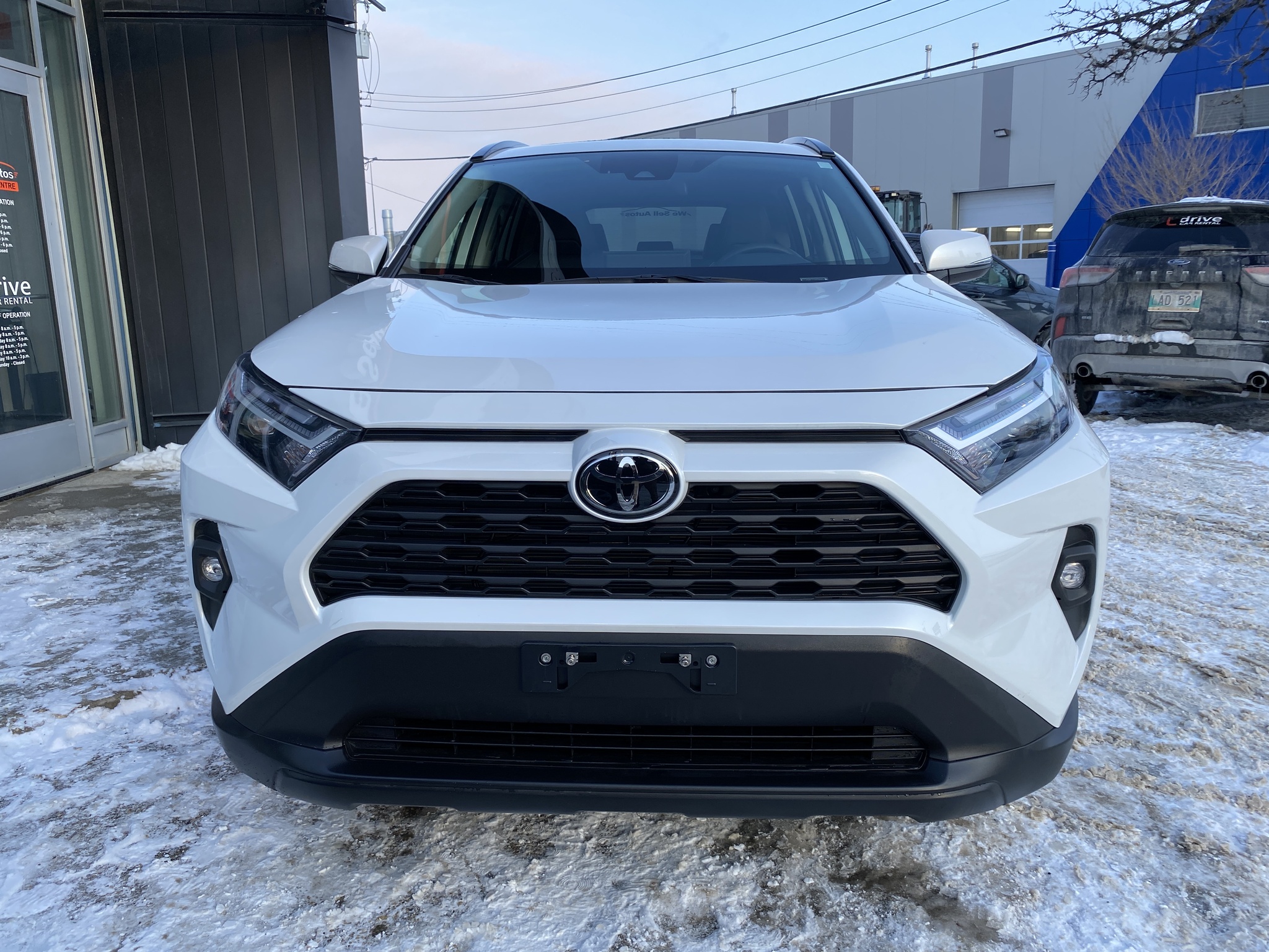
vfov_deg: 53.1
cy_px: 476
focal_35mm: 26
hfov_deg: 67.3
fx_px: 953
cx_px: 634
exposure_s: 1/495
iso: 32
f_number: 1.8
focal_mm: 4.25
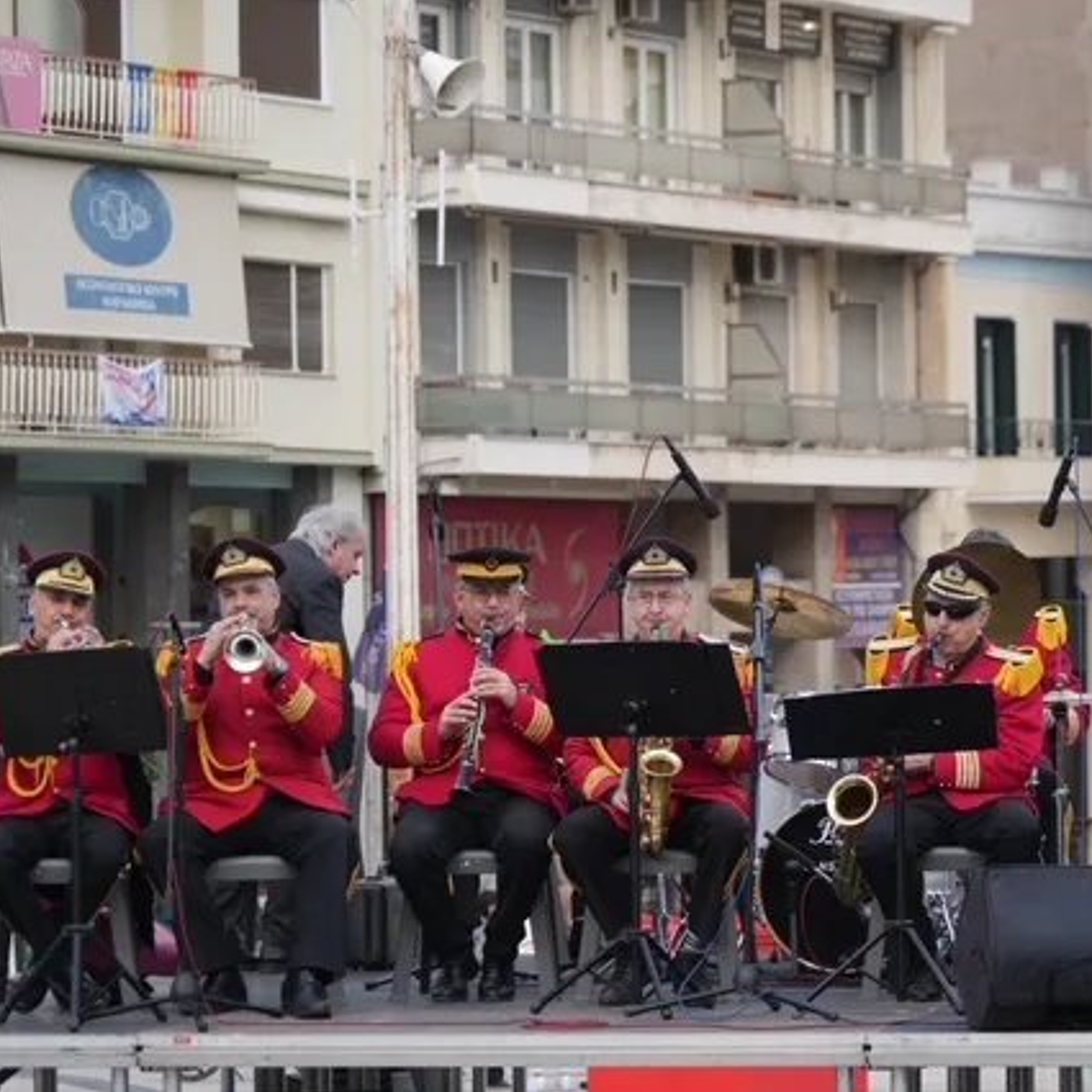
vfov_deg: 10.7
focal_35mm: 164
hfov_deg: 10.6
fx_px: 5853
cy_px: 545
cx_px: 732
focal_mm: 128
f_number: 6.3
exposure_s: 1/200
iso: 320
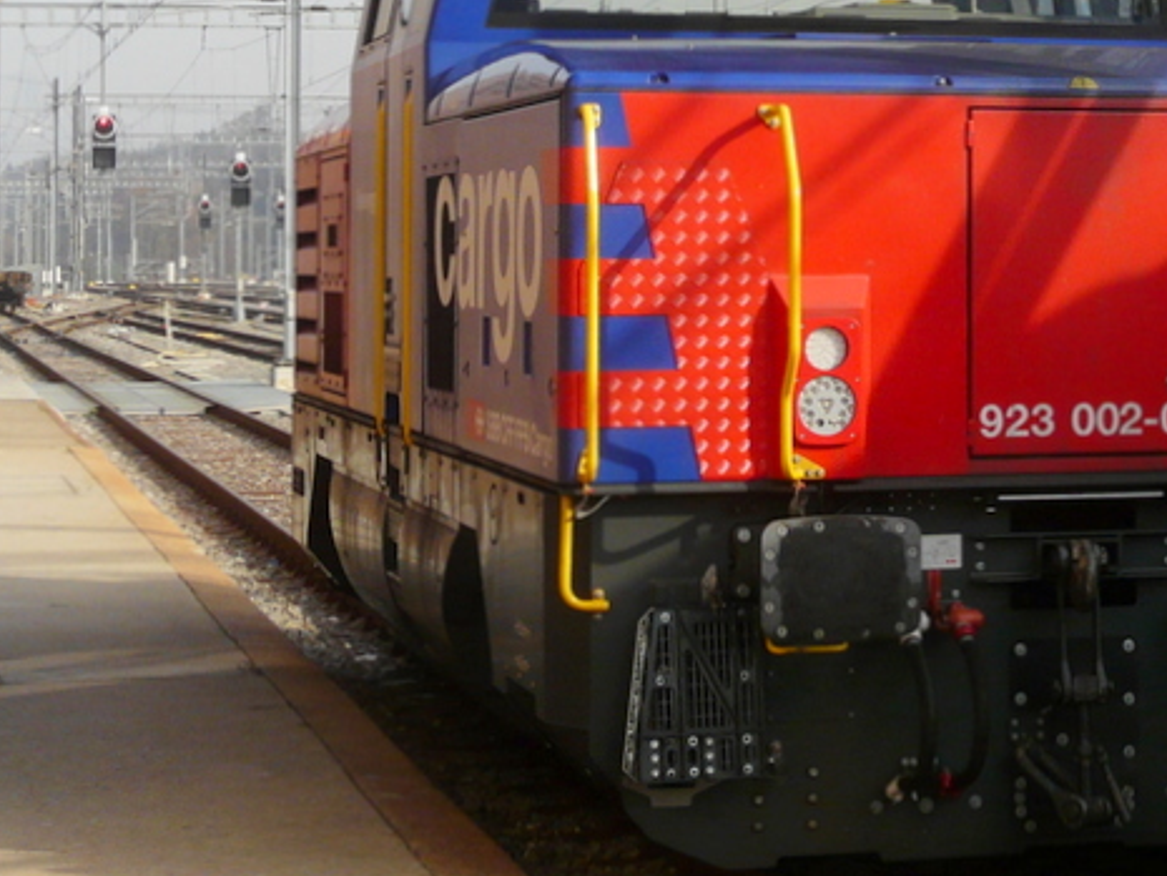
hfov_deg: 19.0
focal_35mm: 101
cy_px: 128
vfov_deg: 14.5
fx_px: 3406
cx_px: 1097
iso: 100
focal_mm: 7.7
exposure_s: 1/400
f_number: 5.6
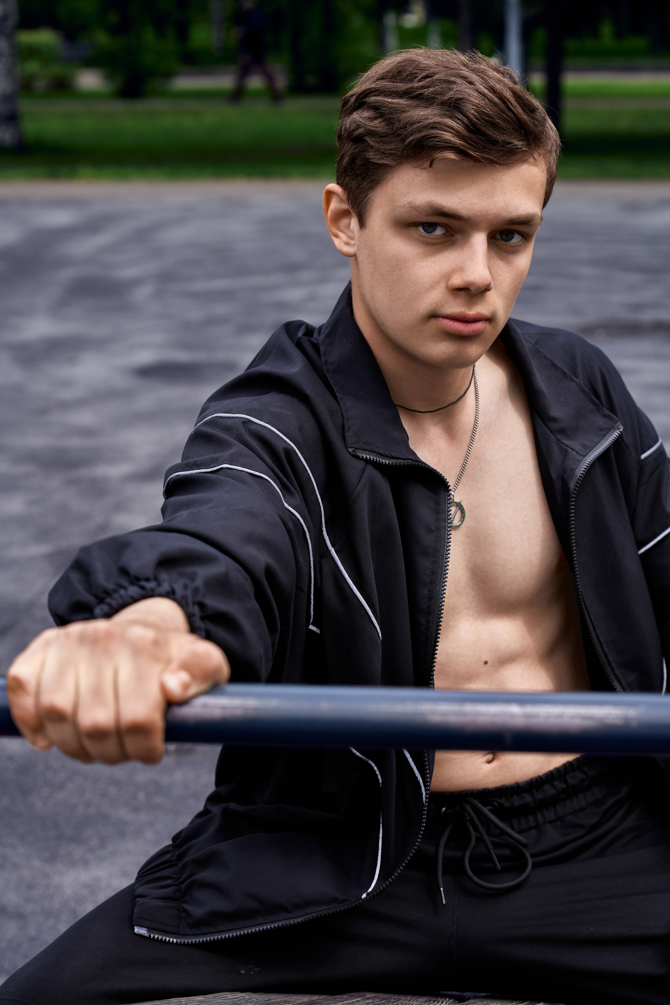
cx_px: 331
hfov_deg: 19.2
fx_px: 1982
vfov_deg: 28.5
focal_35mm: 71
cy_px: 503
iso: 280
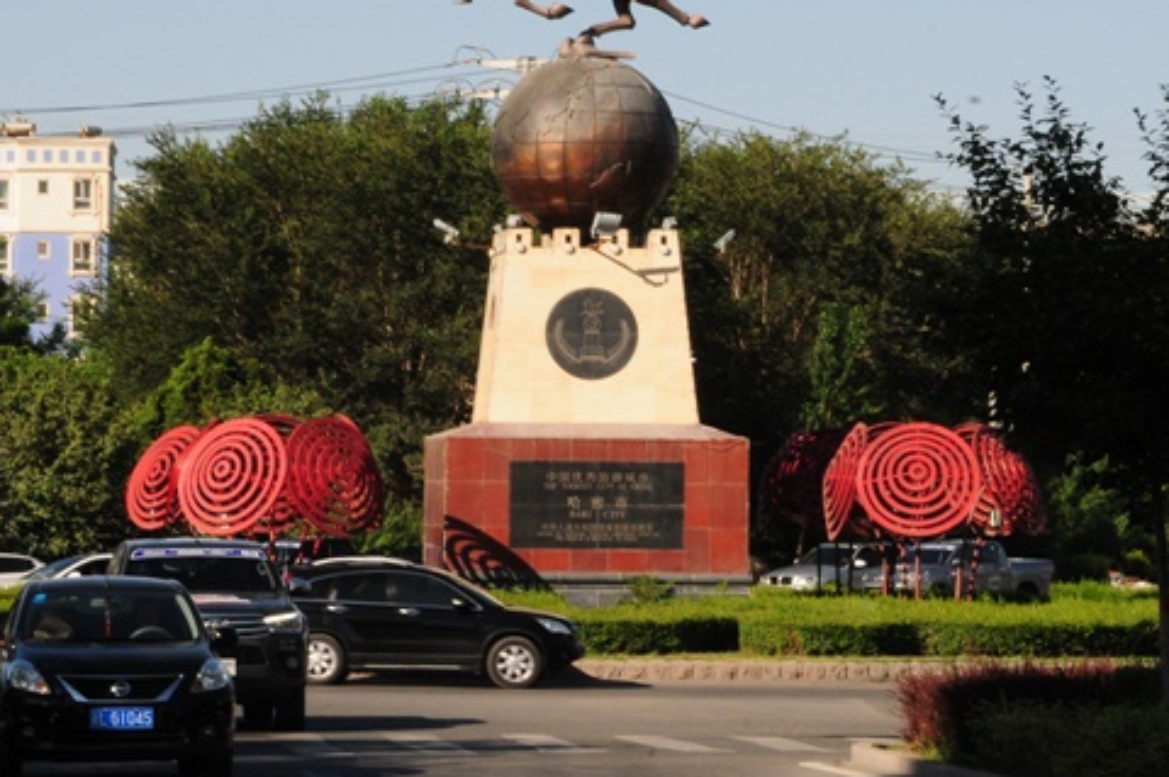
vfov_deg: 7.0
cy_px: 252
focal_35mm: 195
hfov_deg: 10.6
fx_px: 6326
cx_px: 553
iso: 640
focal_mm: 78
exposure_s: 1/160
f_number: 25
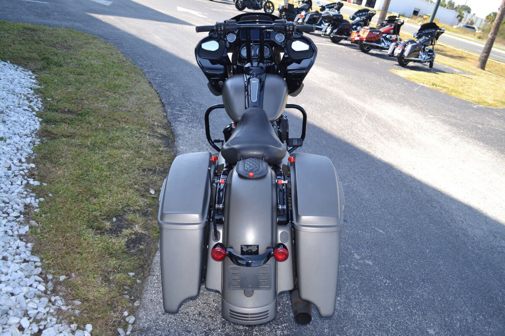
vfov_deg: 47.9
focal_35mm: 27
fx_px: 379
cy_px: 168
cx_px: 252
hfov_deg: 67.4
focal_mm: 18
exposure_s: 1/200
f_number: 4
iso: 100
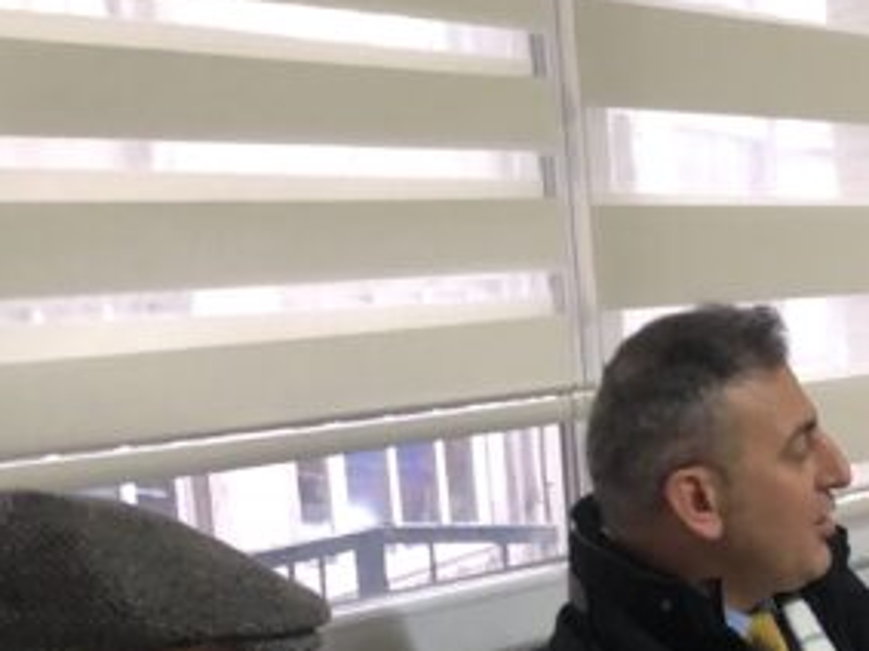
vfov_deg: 16.1
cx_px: 1323
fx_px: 2233
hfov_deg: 19.1
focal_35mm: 89
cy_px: 702
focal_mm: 4
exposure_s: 1/15
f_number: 1.8
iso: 80
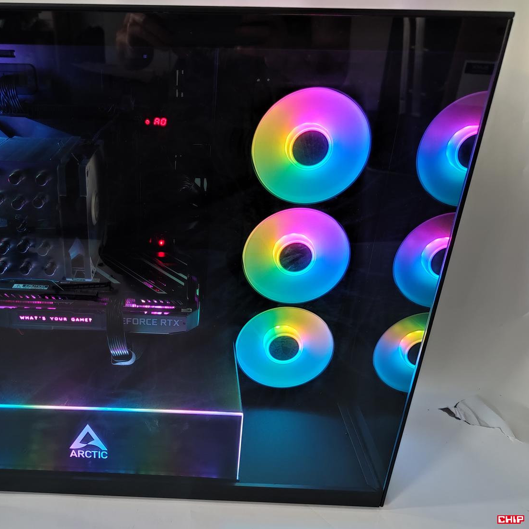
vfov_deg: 54.0
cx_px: 172
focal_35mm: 30
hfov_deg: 52.9
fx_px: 519
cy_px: 262
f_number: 1.85
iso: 627
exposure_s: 1/13
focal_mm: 6.78
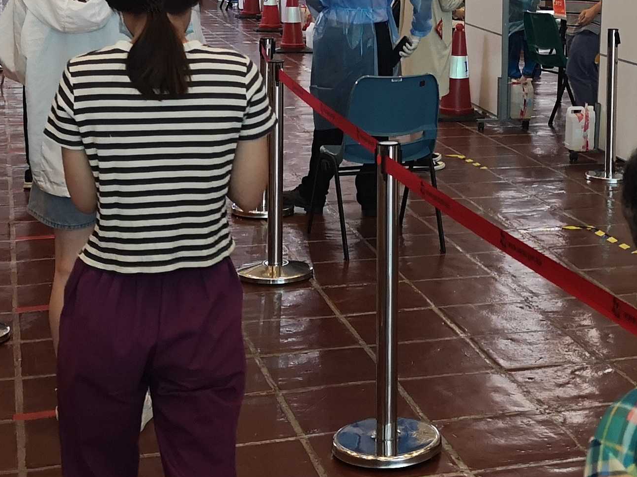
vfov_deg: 19.0
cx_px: 508
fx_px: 1399
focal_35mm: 76
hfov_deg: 25.2
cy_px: 39
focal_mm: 5.58
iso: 250
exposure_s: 1/100
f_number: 1.8
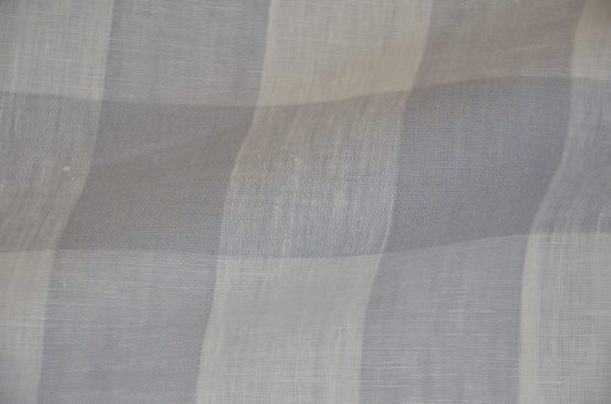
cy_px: 202
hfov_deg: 13.1
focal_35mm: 158
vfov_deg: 8.7
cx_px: 306
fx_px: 2667
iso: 5000
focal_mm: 105
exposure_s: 1/8000
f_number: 6.7
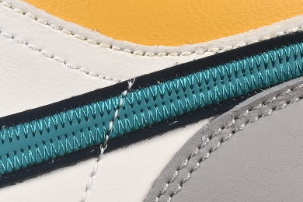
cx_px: -191
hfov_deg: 3.8
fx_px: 4511
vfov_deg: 2.6
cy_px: -26
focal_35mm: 536
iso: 160
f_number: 8
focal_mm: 50
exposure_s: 1/80
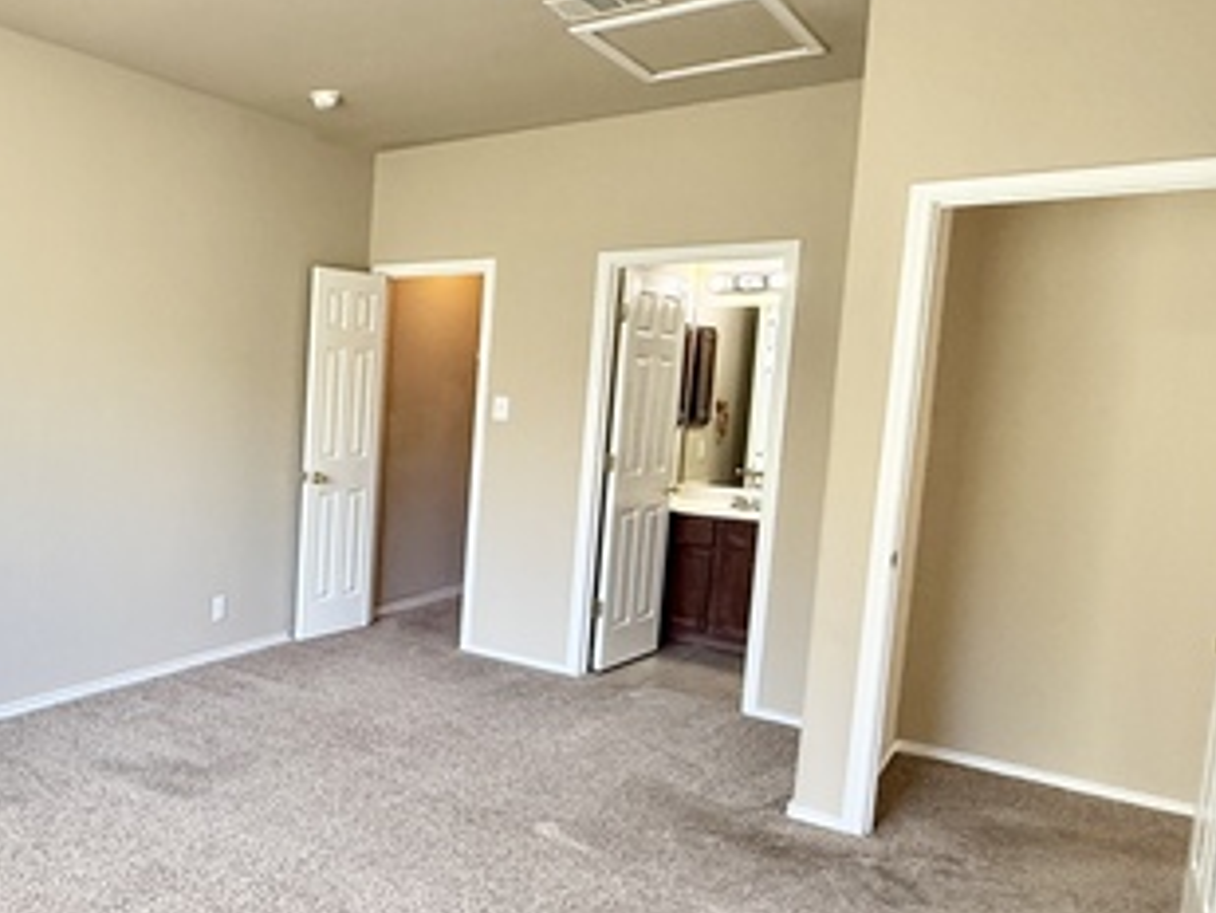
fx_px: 1019
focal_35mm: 29
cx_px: 118
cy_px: 472
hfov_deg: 53.7
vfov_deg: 48.2
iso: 250
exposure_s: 1/60
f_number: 2.2
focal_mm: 2.22
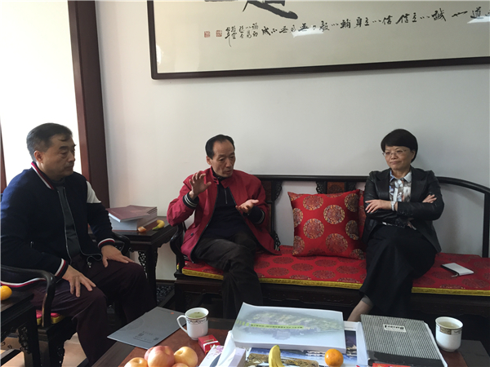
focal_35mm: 29
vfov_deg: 48.2
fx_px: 411
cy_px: 184
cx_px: 245
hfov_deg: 61.7
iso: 40
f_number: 2.2
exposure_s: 1/30
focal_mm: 4.15
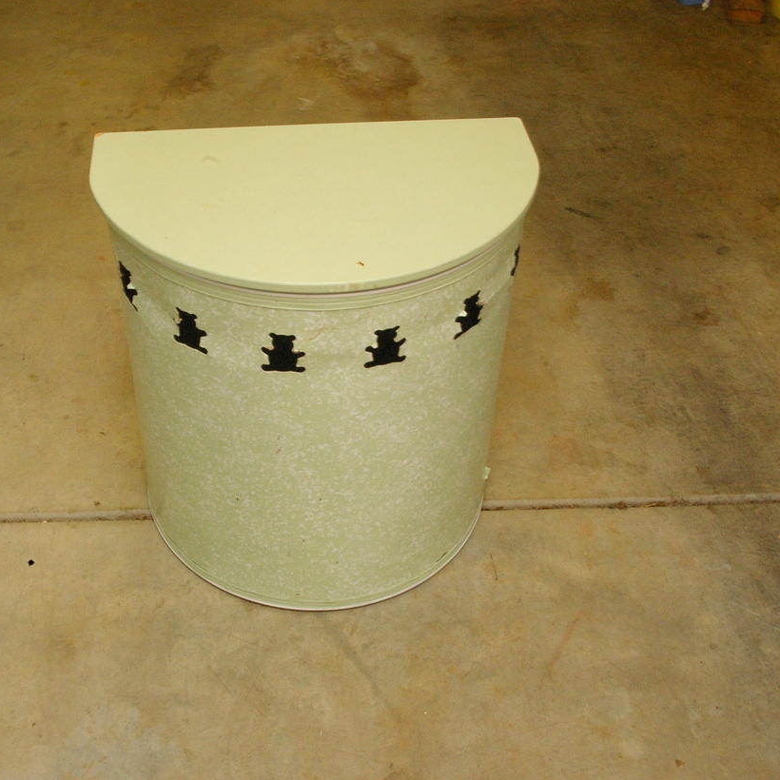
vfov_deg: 37.8
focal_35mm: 45
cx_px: 310
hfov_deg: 37.7
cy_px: 386
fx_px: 1138
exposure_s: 1/8
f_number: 22
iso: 1600
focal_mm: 23
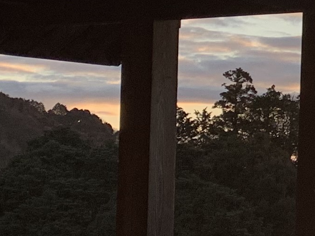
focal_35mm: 156
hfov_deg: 10.9
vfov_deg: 9.5
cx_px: 734
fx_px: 1420
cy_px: 84
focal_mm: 4.25
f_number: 1.8
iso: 25
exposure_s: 1/1043
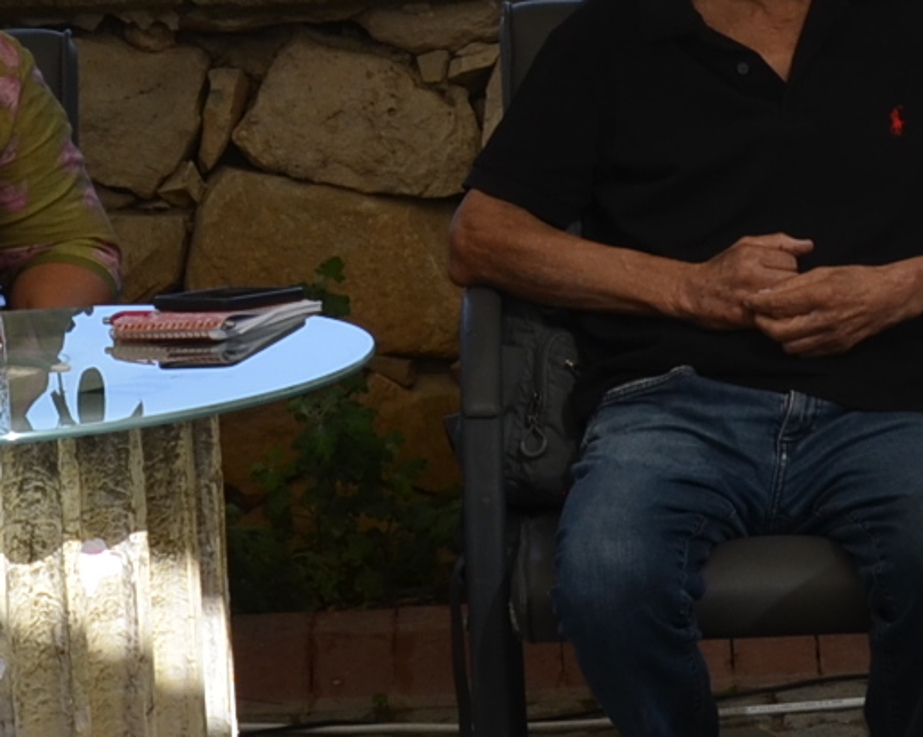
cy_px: 169
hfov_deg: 9.2
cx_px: 358
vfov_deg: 7.4
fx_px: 5714
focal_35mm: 209
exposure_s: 1/250
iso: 200
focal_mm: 31
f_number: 8
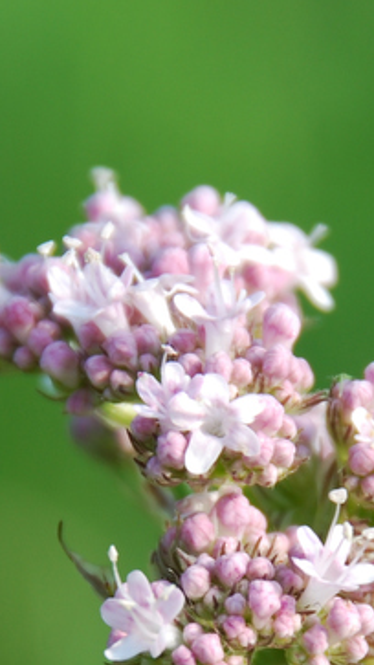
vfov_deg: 2.4
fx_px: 15667
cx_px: 293
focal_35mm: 888
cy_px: 563
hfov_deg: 1.4
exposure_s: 1/125
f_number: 8
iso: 110
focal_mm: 200
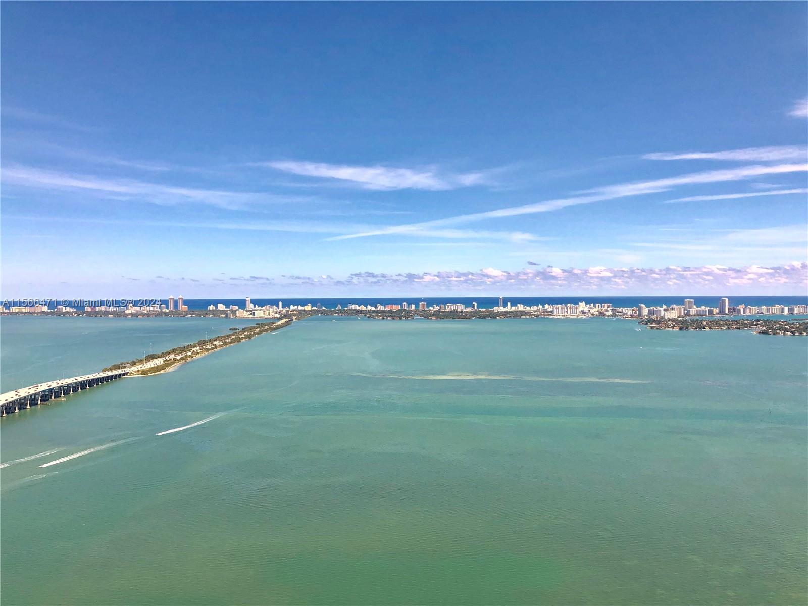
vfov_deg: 49.7
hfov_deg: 63.4
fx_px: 654
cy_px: 303
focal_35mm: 28
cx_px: 404
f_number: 1.8
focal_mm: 4
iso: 25
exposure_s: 1/3436
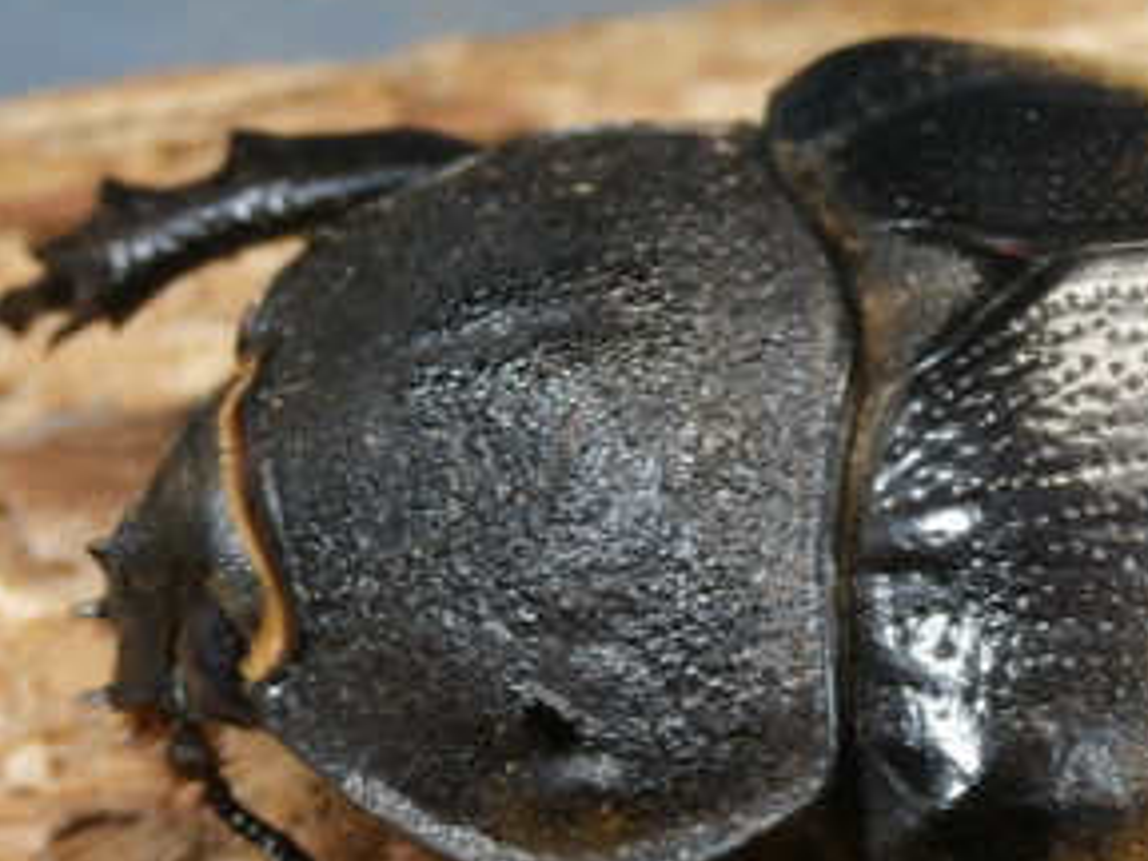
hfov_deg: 13.1
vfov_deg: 9.9
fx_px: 4941
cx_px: 1048
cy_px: 745
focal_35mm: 149
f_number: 4.3
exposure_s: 1/60
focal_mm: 11.86
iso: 200
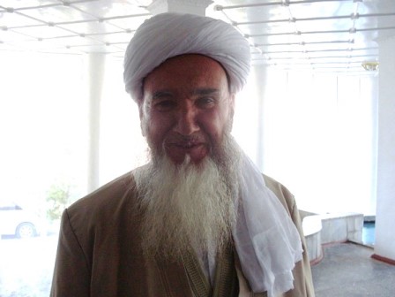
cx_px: 198
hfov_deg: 49.0
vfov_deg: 37.7
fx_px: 434
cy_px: 148
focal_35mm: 38
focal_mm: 6.3
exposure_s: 1/90
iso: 100
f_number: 2.8
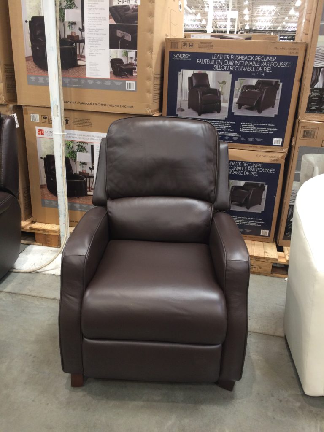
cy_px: 216
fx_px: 362
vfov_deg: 61.7
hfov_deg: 48.2
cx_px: 162
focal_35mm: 29
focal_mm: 4.15
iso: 100
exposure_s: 1/33
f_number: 2.2
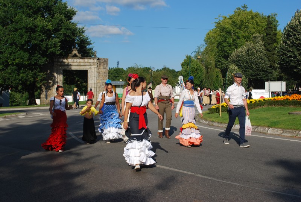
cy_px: 101
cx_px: 150
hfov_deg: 41.0
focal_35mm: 48
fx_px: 402
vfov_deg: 28.2
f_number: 8
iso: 100
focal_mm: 32
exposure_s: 1/250
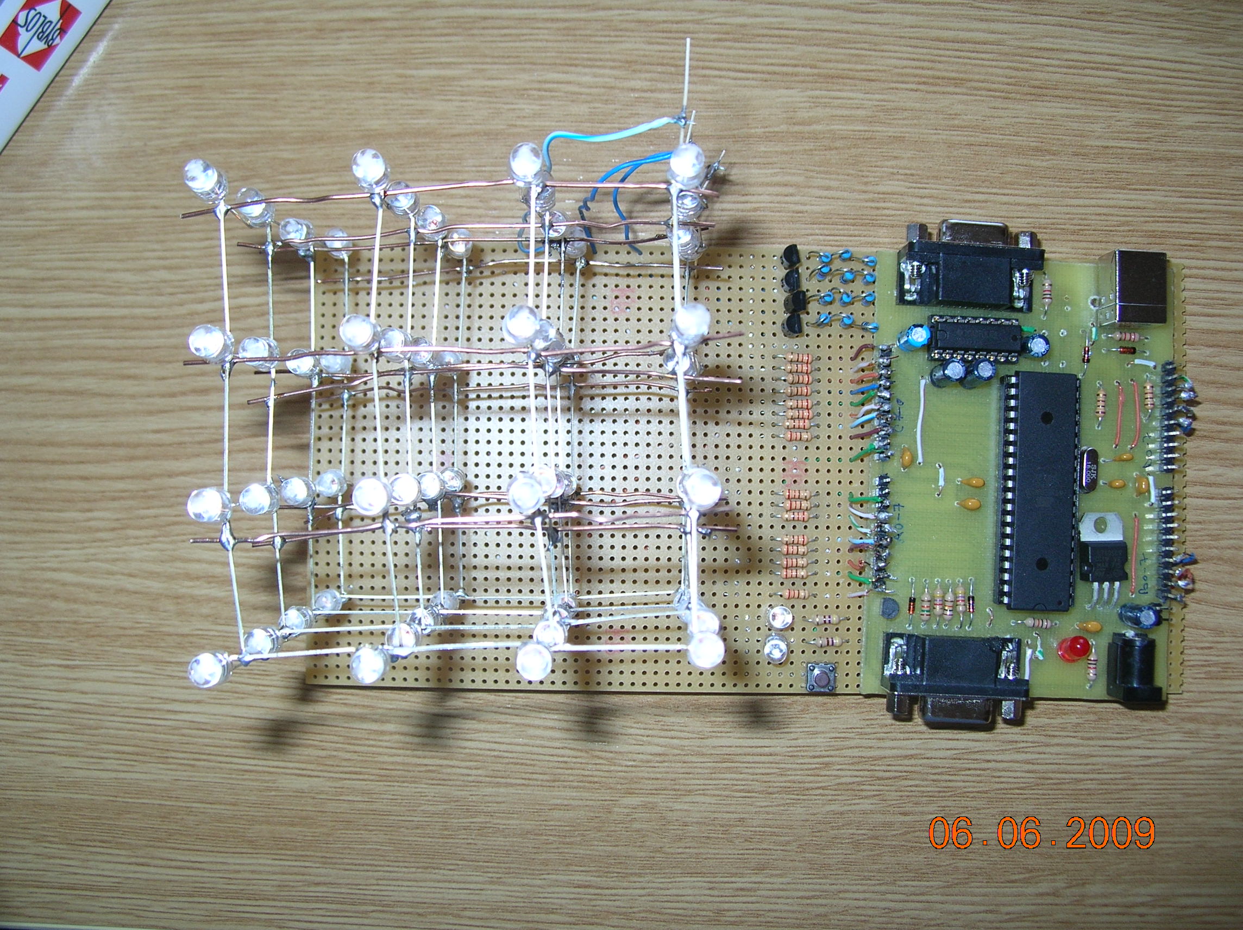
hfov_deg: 51.4
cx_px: 622
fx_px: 1292
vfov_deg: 39.6
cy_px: 465
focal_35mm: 36
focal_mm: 6
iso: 50
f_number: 2.7
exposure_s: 1/60.1
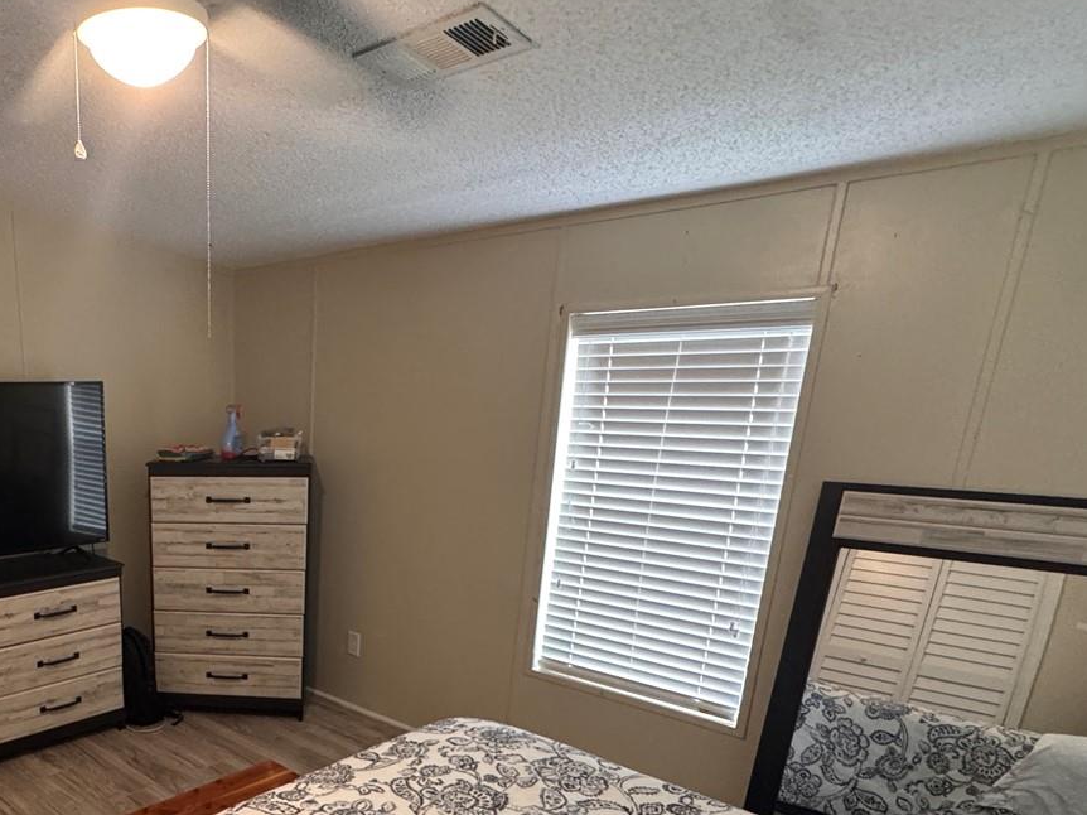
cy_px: 624
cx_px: 216
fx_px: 816
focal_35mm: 26
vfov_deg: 50.5
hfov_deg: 61.7
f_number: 2.2
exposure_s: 1/60
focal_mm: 2.22
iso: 500
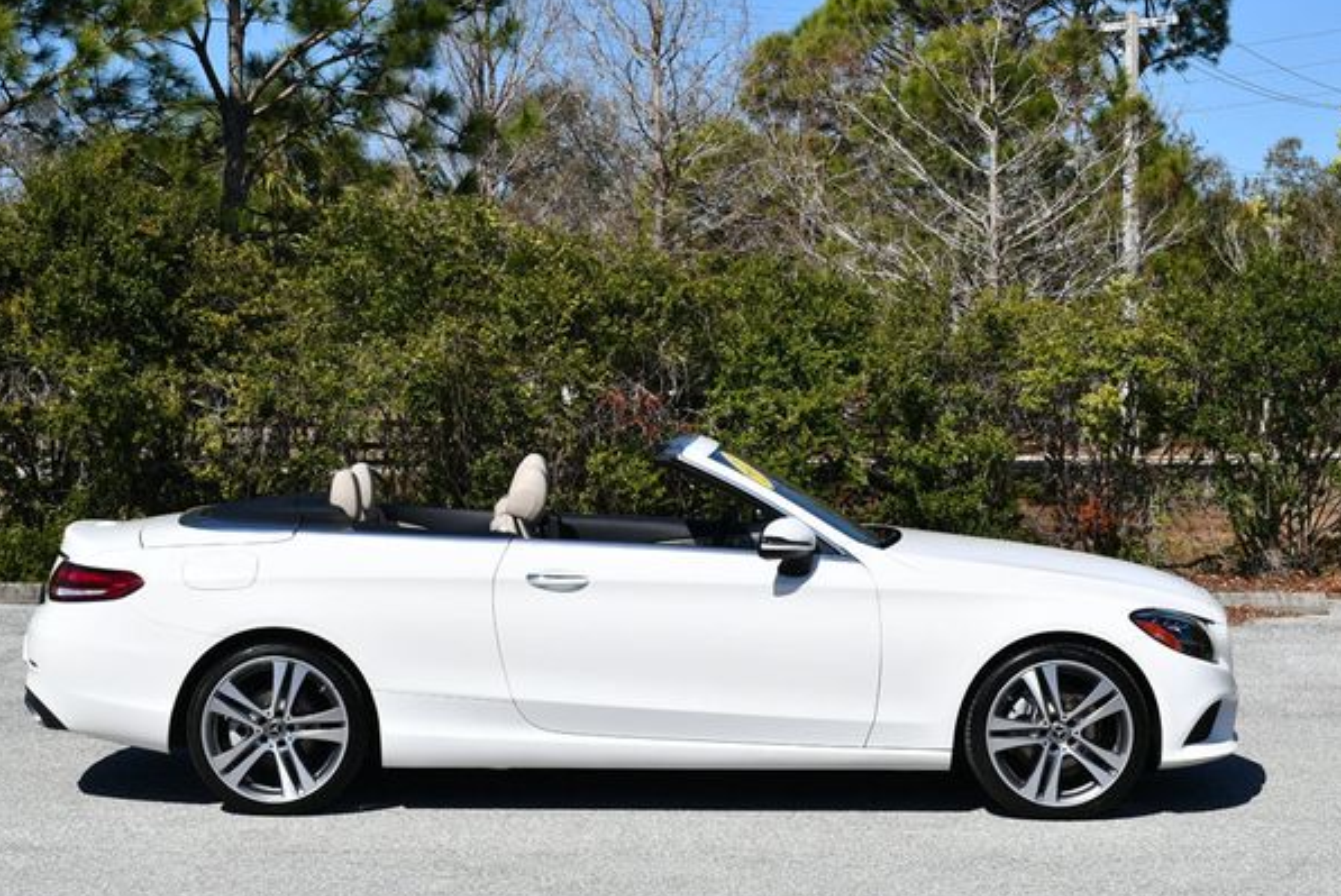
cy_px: 438
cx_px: 633
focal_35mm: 75
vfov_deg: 18.2
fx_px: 2796
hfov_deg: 27.0
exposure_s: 1/320
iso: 100
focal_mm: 35
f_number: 9
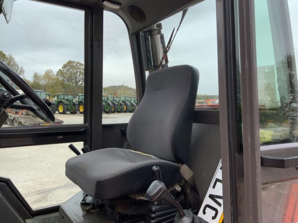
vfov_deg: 48.2
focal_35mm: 29
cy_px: 112
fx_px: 250
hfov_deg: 61.7
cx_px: 149
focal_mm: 3
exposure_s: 1/122
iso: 40
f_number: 1.8
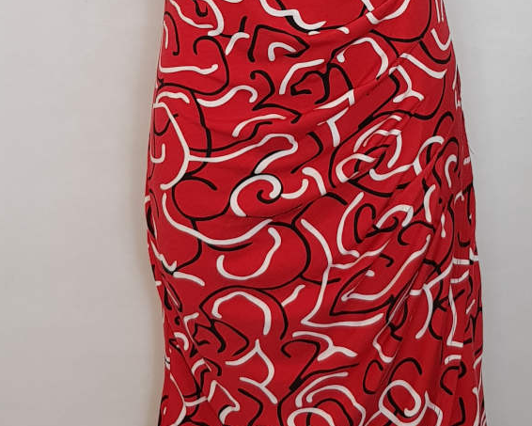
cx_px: 308
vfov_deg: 27.8
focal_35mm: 52
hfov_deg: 35.9
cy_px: 23
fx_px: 819
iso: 100
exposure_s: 1/50
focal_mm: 4.2
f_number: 1.7
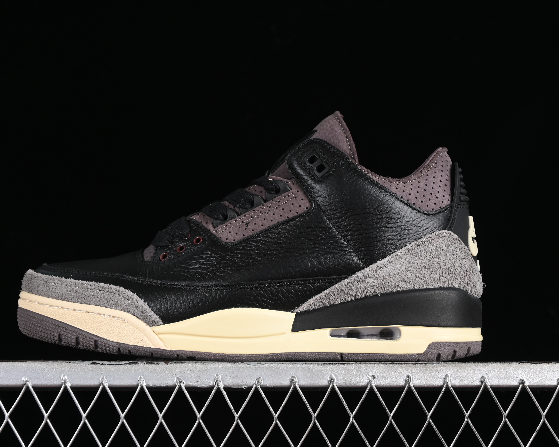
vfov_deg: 18.1
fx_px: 1406
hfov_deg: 22.5
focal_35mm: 85
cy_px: 224
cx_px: 255
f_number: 6.3
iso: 160
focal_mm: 50
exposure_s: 1/60
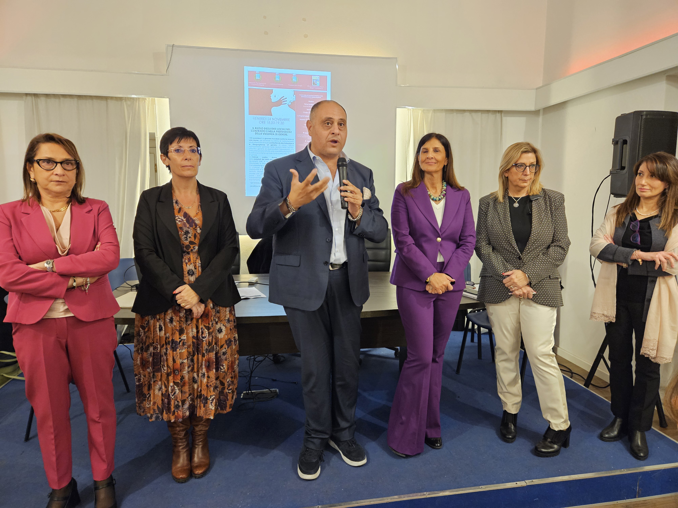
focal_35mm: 23
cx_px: 339
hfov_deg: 73.9
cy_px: 254
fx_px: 450
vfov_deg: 58.9
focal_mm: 5.4
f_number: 1.8
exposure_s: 1/100
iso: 640
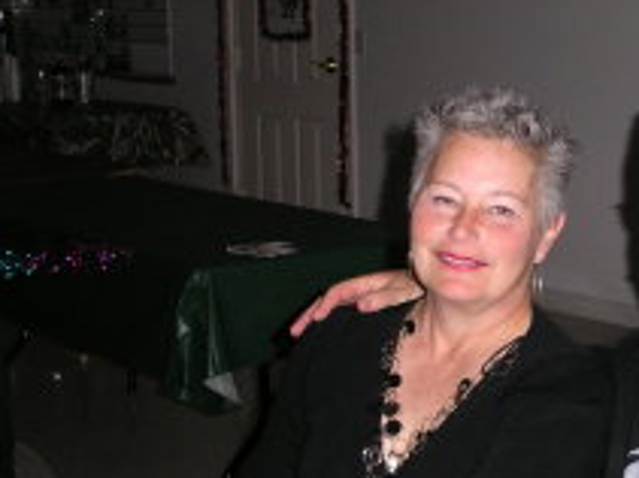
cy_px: 277
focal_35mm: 81
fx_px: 1494
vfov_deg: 18.2
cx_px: 600
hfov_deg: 23.4
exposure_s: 1/45
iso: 200
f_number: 2.8
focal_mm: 7.8
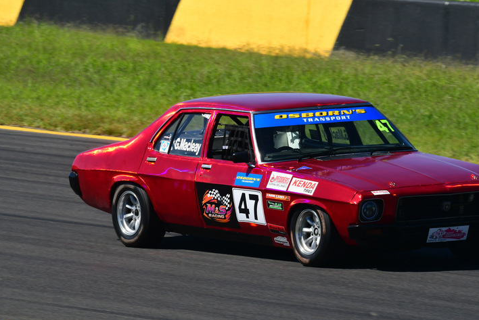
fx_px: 8574
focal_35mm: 644
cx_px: 269
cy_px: 142
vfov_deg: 2.1
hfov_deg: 3.2
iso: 500
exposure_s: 1/640
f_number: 13
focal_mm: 380
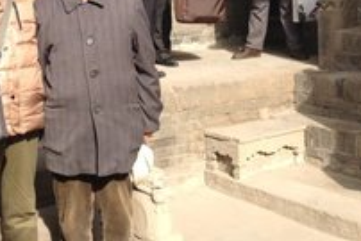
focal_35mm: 72
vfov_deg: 18.6
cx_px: 57
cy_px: 23
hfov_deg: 27.3
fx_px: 722
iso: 50
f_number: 2.4
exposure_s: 1/570
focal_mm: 4.28
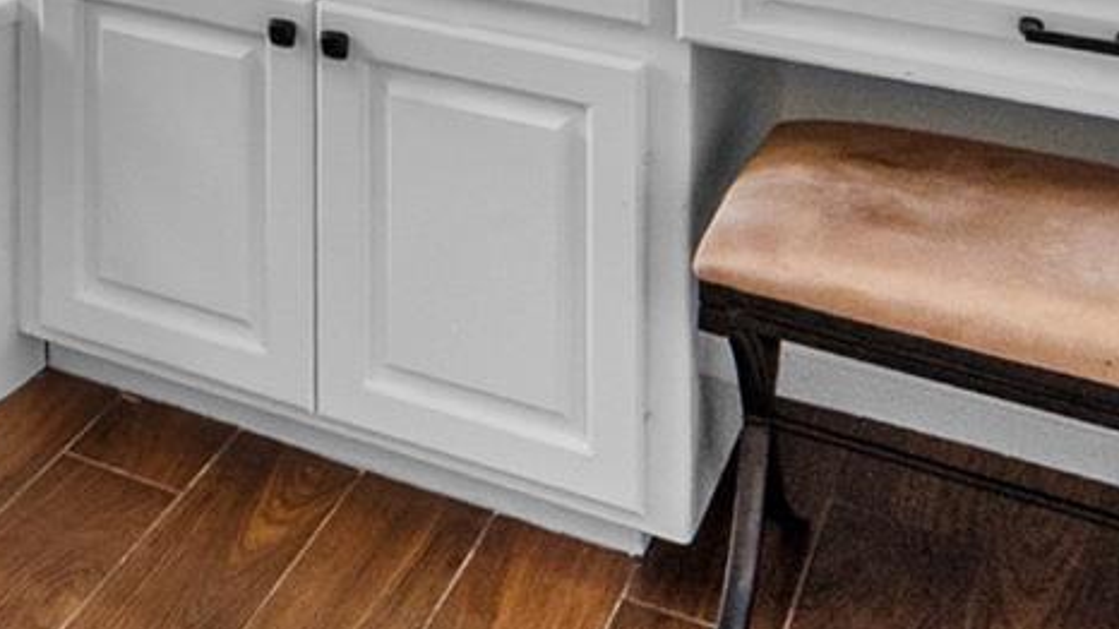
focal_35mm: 69
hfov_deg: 26.7
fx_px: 2047
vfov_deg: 14.5
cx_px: -262
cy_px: -635
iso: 200
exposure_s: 1/13
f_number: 9
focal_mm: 10
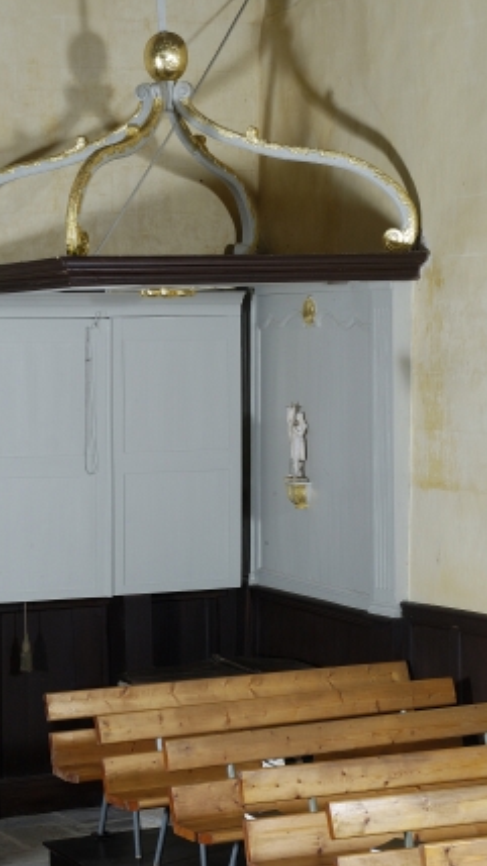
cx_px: 182
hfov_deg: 13.4
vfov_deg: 23.6
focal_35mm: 90
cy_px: 351
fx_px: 2068
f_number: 14
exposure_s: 1/60
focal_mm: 48
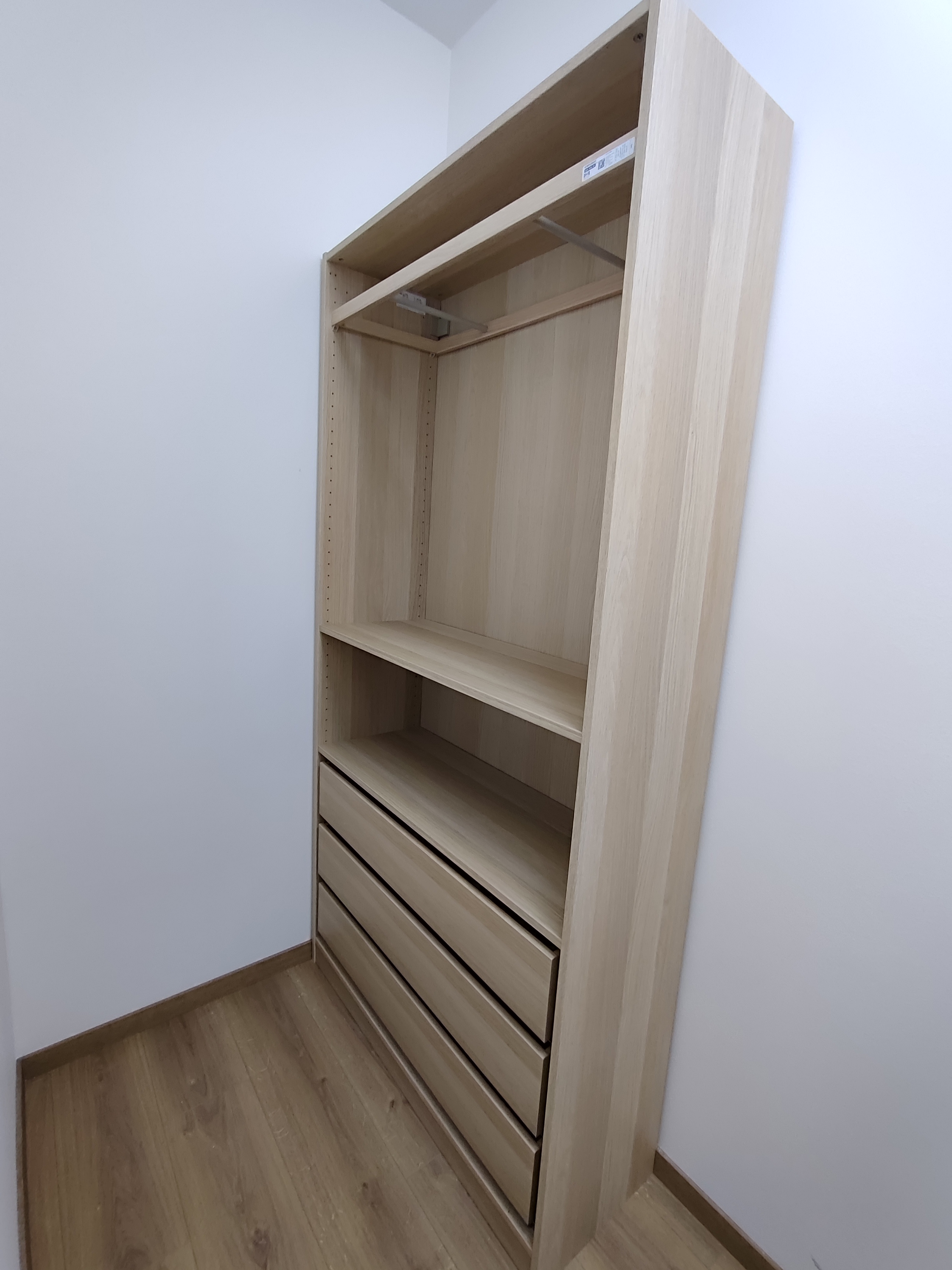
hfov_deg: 89.9
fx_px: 477
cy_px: 635
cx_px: 476
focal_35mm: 13
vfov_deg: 106.2
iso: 167
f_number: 2.2
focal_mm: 1.66
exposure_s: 1/50
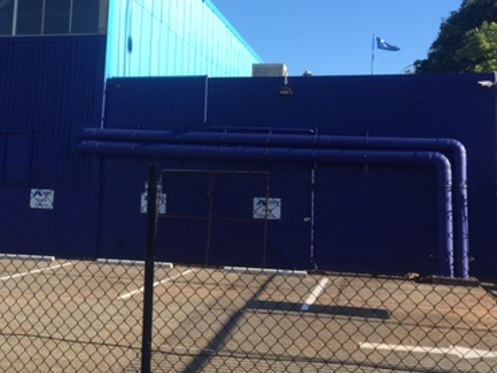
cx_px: 170
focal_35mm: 50
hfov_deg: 37.8
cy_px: 95
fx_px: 718
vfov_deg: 28.7
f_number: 2.2
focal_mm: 4.15
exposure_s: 1/942
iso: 32
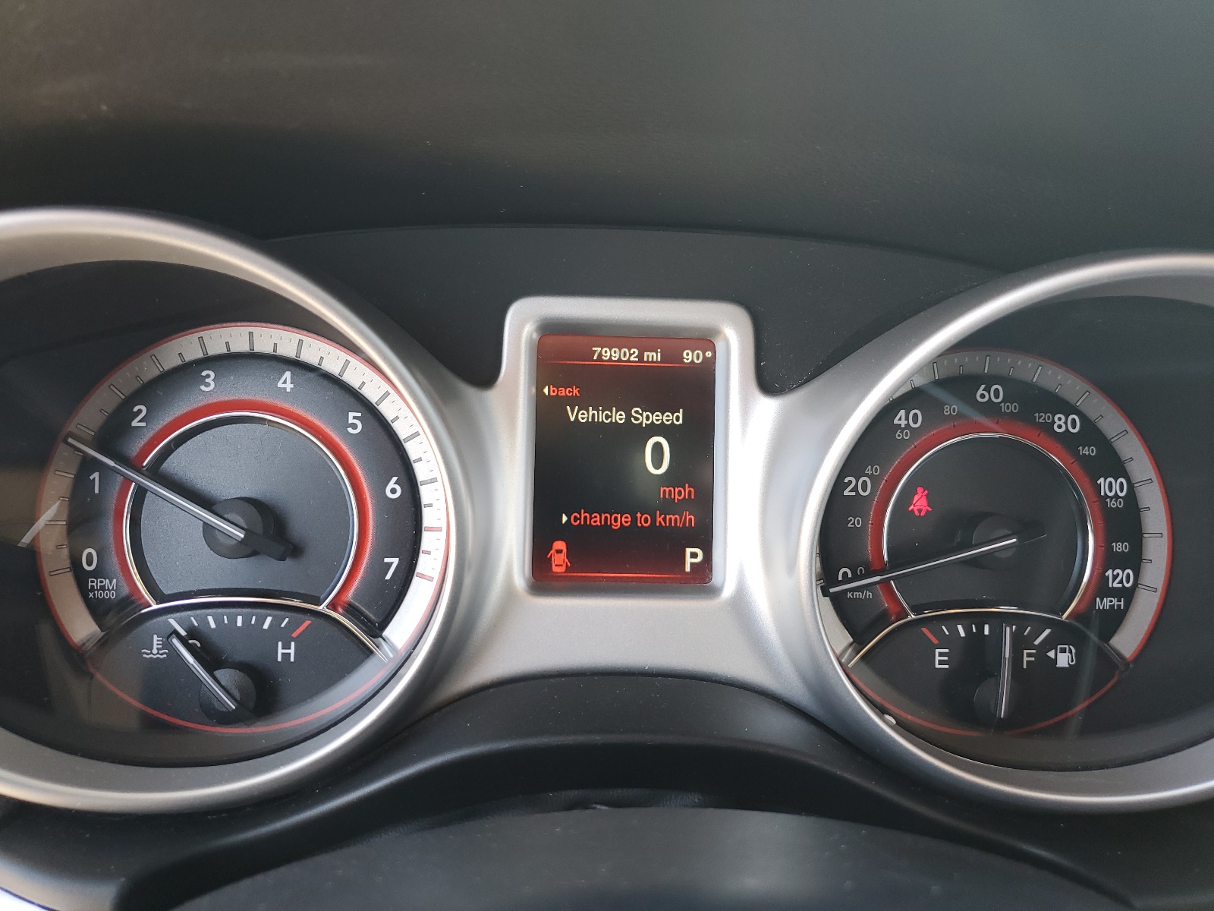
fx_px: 912
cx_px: 607
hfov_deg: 67.3
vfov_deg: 53.1
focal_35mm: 26
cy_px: 456
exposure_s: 1/120
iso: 57
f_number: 1.5
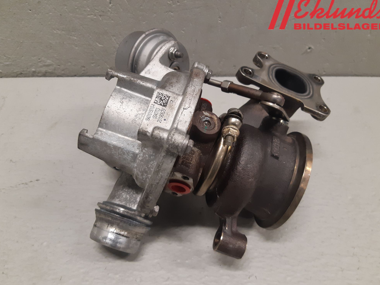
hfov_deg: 65.3
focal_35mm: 27
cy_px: 145
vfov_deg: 51.4
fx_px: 296
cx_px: 189
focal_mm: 3.93
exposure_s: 1/50
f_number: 1.7
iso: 160
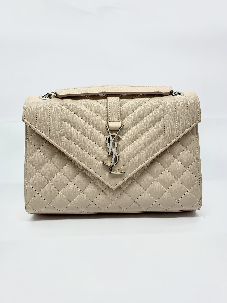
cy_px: 152
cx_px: 114
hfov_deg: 53.1
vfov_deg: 67.3
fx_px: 227
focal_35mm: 26
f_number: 1.8
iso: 25
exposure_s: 1/124
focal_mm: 4.25
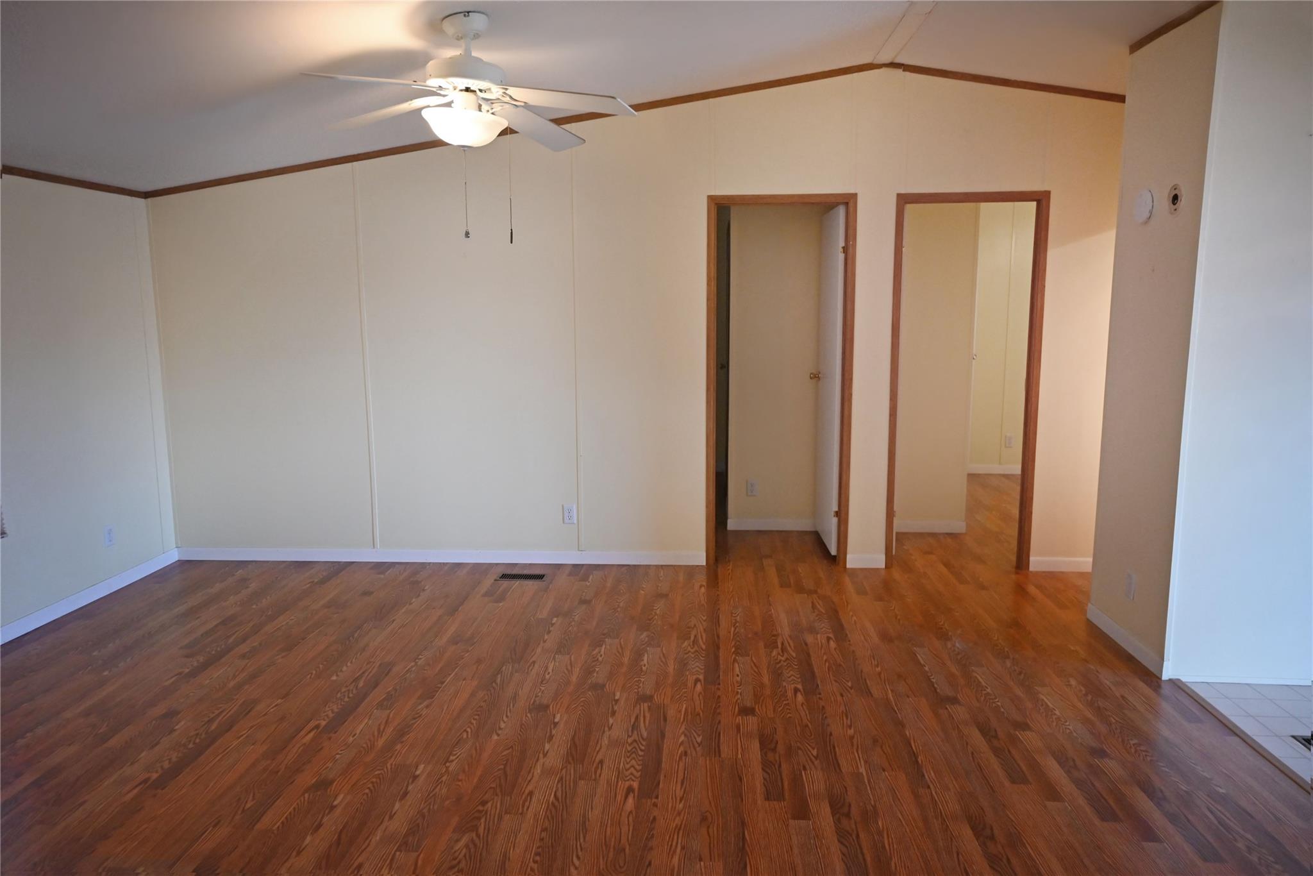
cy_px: 438
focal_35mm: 24
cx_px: 656
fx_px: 875
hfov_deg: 73.7
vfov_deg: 53.1
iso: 2000
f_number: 4
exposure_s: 1/125
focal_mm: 24
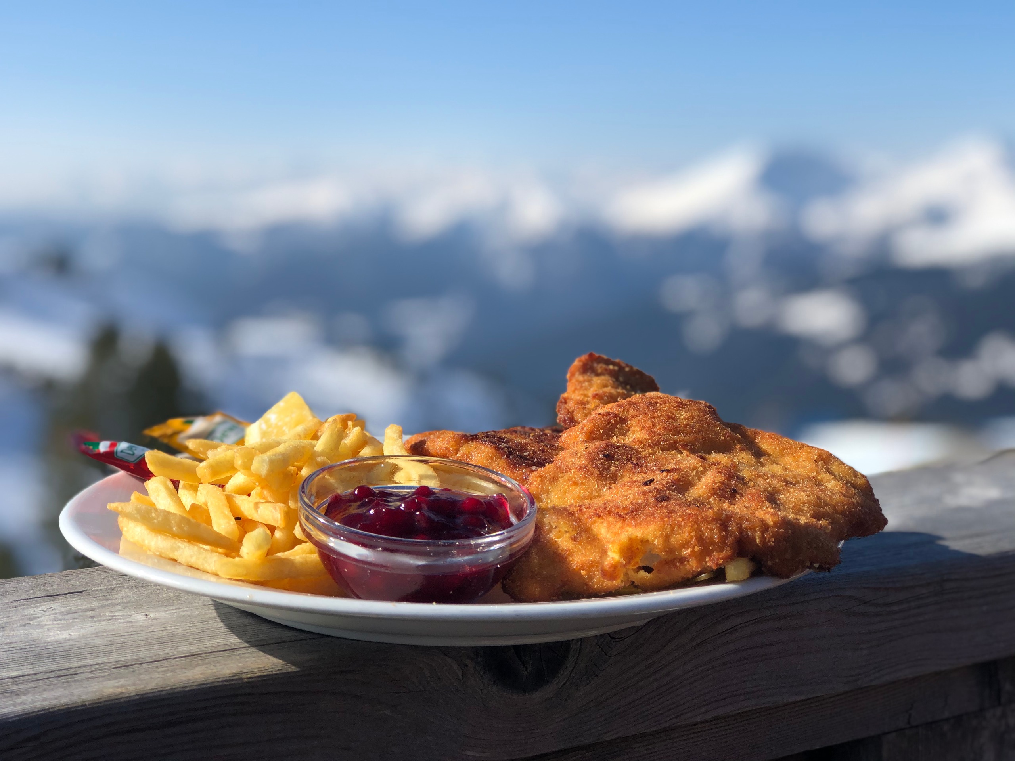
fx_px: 1671
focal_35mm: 57
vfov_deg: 25.7
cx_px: 508
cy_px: 380
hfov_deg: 33.8
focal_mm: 6.6
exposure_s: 1/960
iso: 20
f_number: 2.8
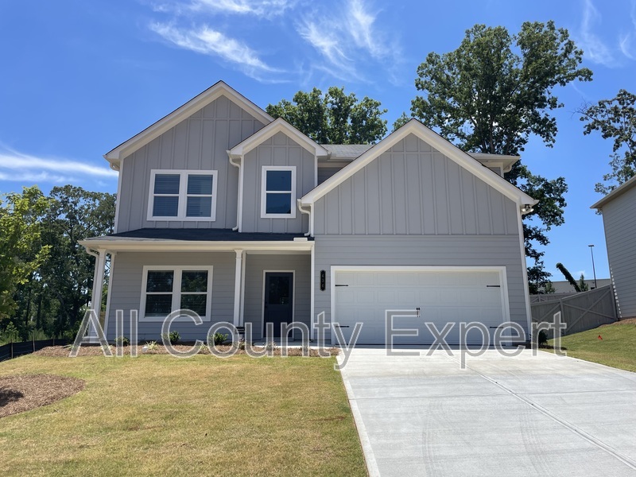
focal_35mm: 26
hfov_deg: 67.3
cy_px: 238
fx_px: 478
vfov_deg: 53.1
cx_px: 318
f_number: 1.6
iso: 32
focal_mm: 4.2
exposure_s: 1/3861
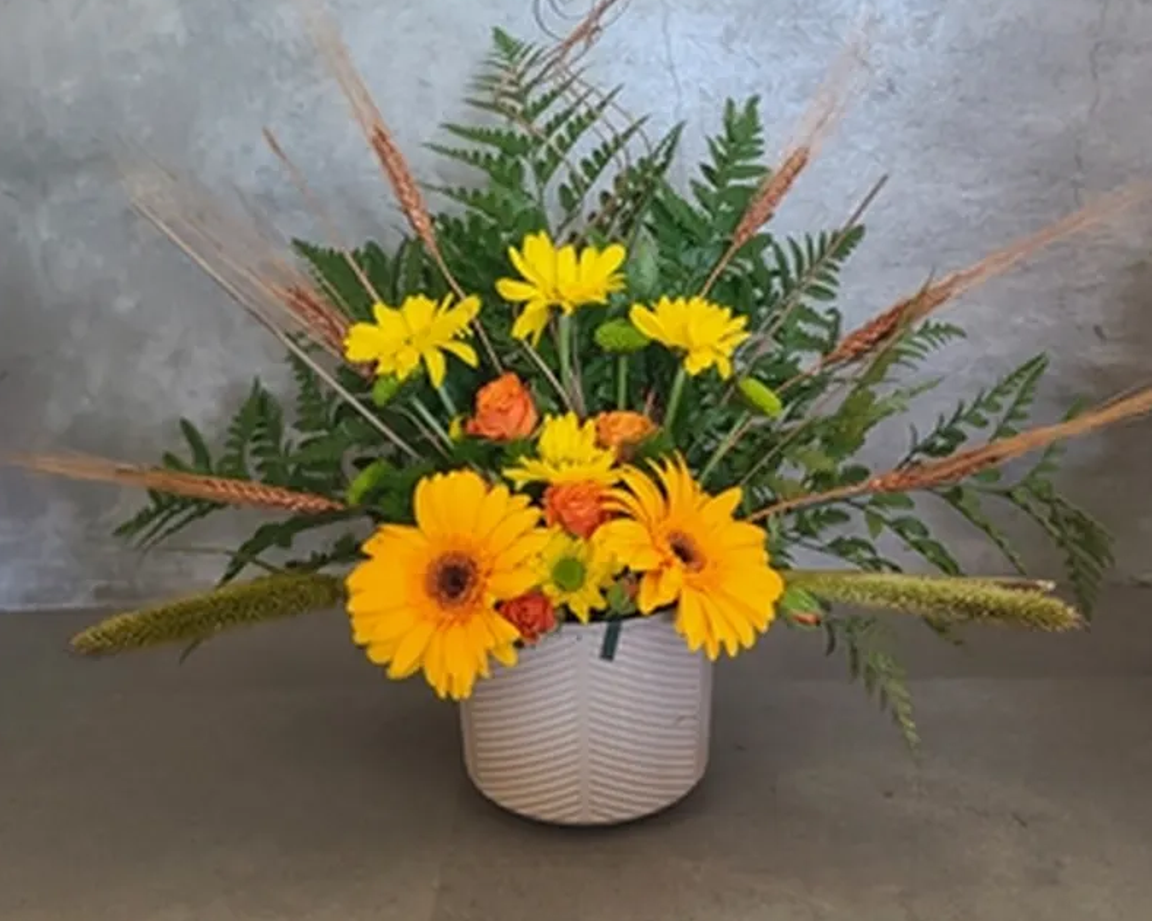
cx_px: 577
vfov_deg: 44.5
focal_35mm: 33
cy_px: 465
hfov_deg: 54.2
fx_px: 1125
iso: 320
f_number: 1.8
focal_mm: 7
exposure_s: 1/40
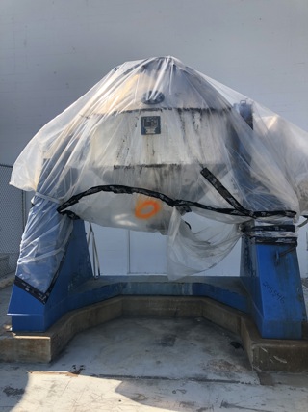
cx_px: 154
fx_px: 332
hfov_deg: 49.7
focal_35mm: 28
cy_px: 206
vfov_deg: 63.5
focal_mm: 3.99
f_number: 1.8
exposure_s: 1/1372
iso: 20
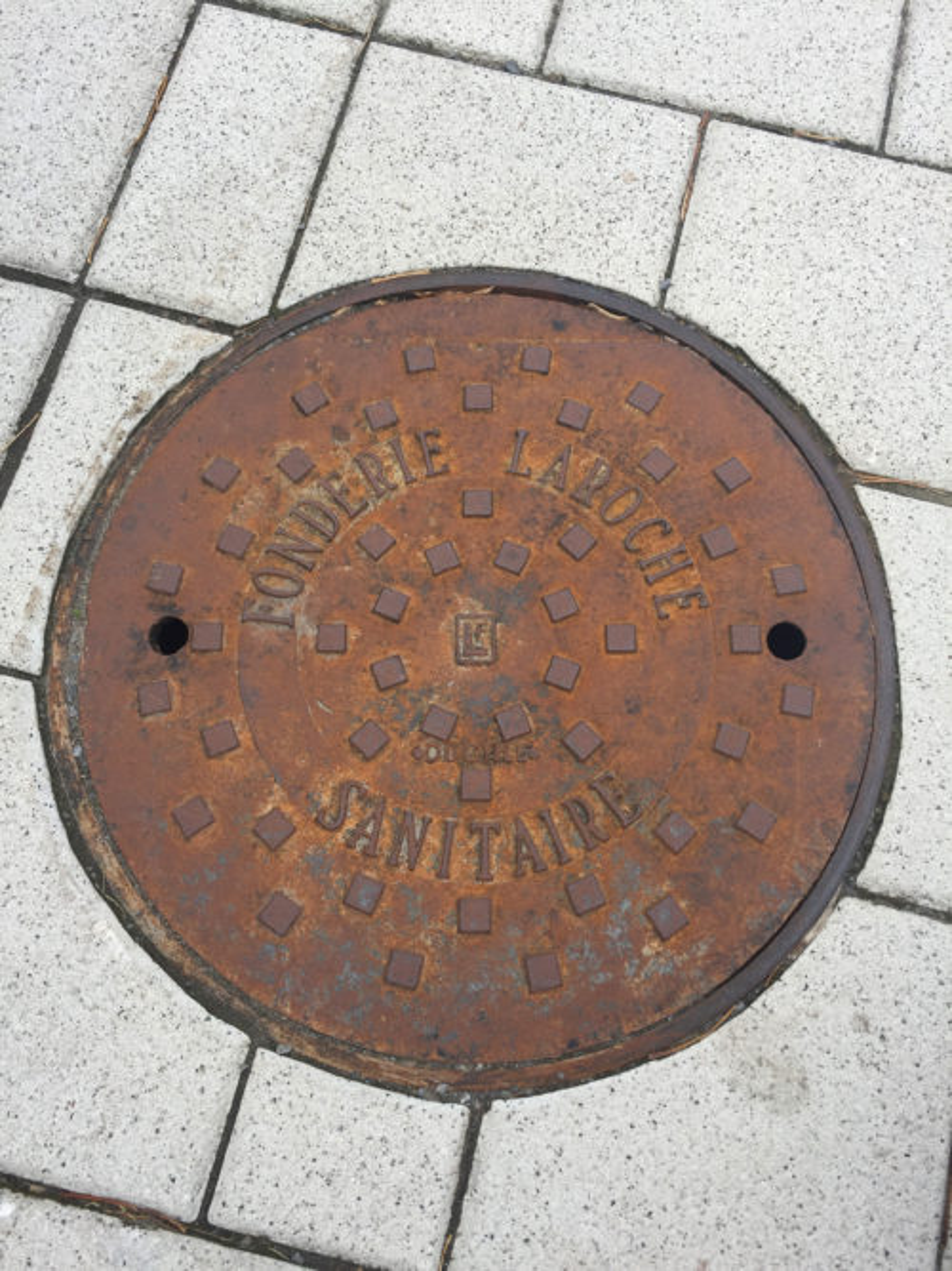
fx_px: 1064
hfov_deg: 48.2
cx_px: 476
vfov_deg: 61.7
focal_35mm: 29
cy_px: 636
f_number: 2.2
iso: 32
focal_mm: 4.15
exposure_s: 1/557
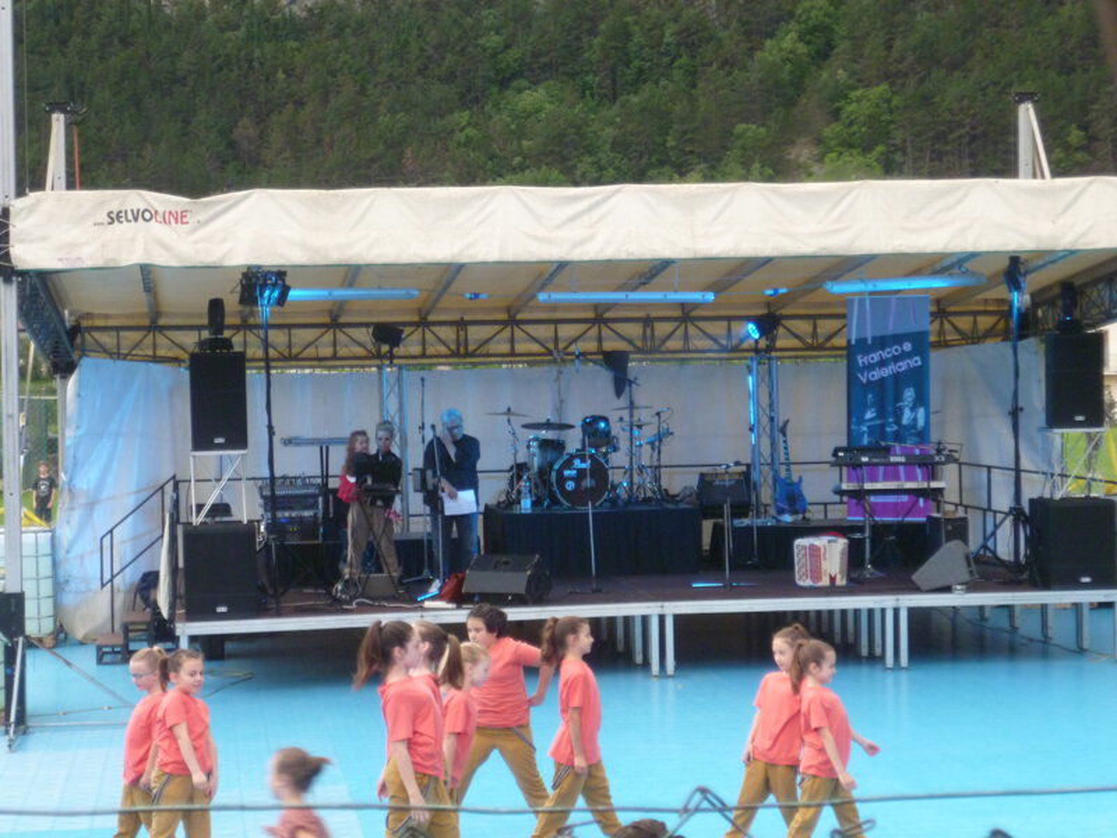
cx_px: 558
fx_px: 2840
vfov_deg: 16.8
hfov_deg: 22.3
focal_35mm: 88
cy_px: 419
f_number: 5.1
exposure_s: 1/60
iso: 400
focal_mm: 15.7
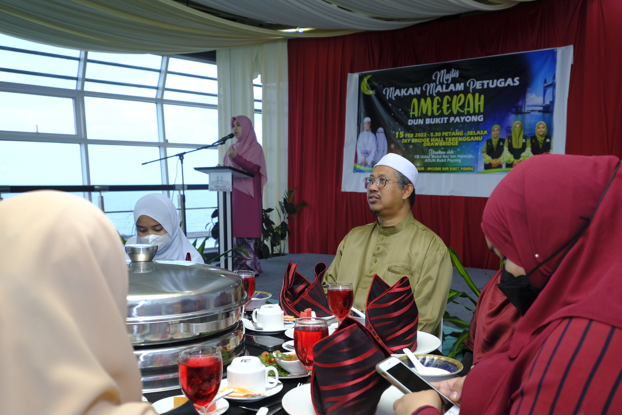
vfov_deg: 36.9
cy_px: 208
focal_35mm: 36
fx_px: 622
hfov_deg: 53.1
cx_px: 311
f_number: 4
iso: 1000
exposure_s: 1/250
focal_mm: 24
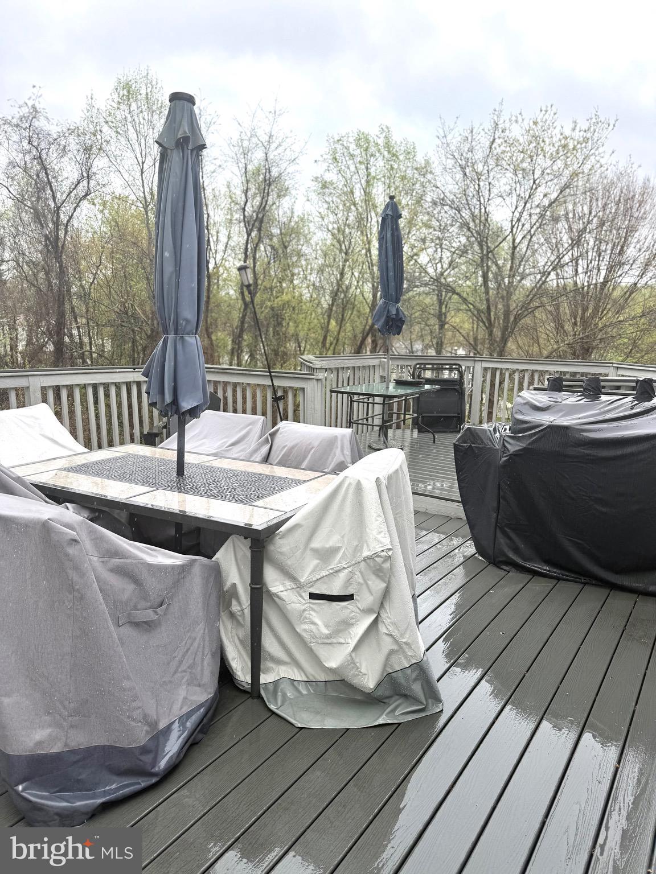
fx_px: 606
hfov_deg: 56.8
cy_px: 437
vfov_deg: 71.6
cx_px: 328
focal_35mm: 24
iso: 80
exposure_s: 1/1005
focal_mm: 6.76
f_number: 1.78
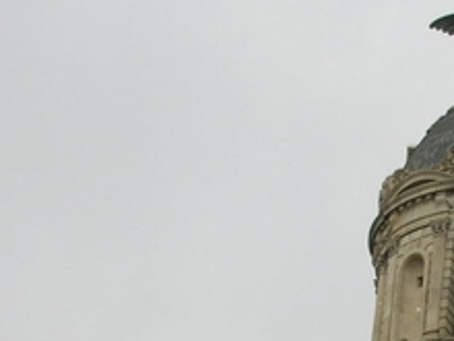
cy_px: 378
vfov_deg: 7.7
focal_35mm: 191
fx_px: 2505
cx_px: 522
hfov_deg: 10.2
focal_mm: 11.7
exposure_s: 1/130
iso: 50
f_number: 6.6
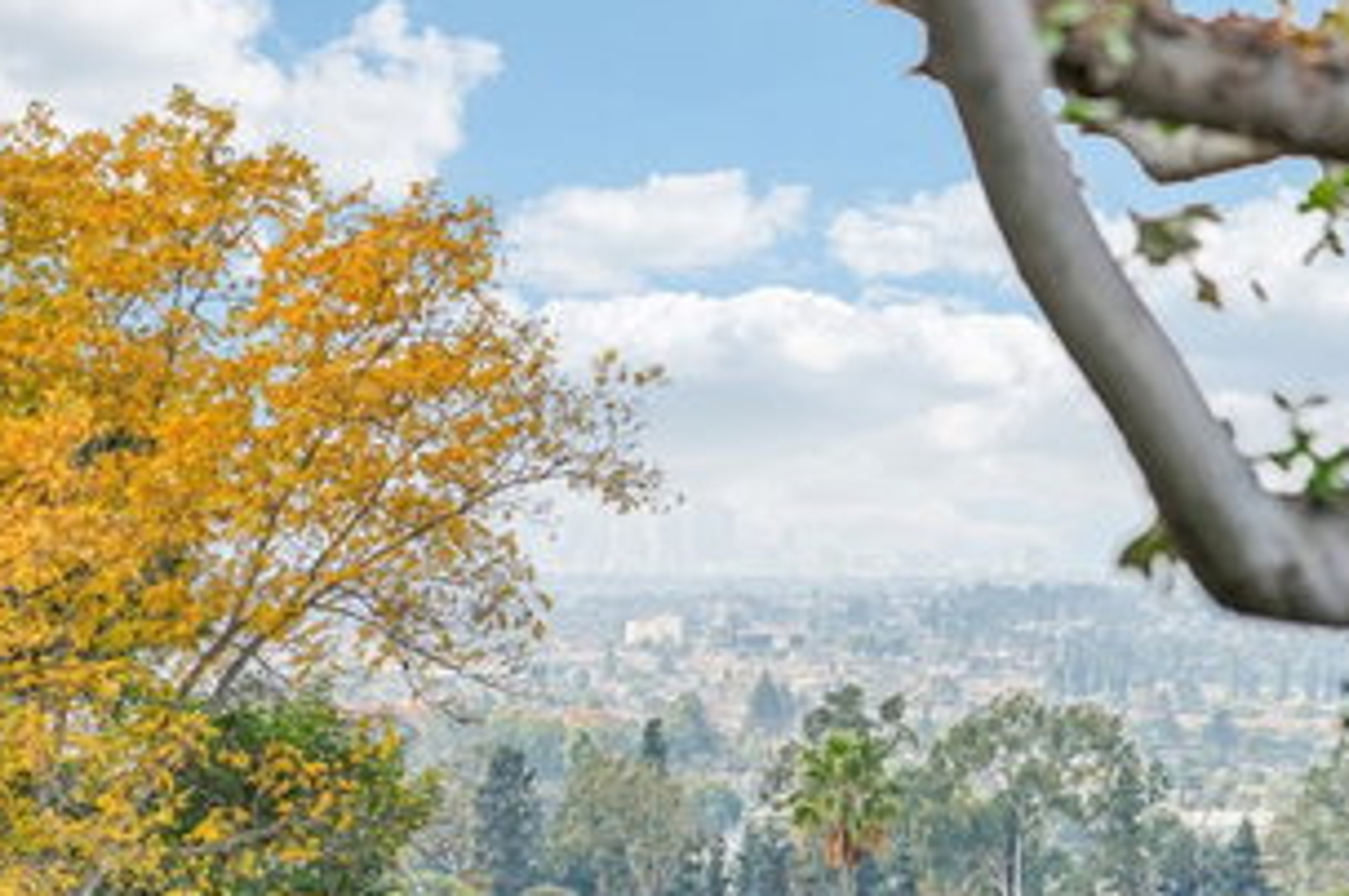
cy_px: 586
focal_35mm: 166
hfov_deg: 12.4
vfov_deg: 8.2
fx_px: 6214
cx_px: 848
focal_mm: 105
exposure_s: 1/2000
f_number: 4
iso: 400
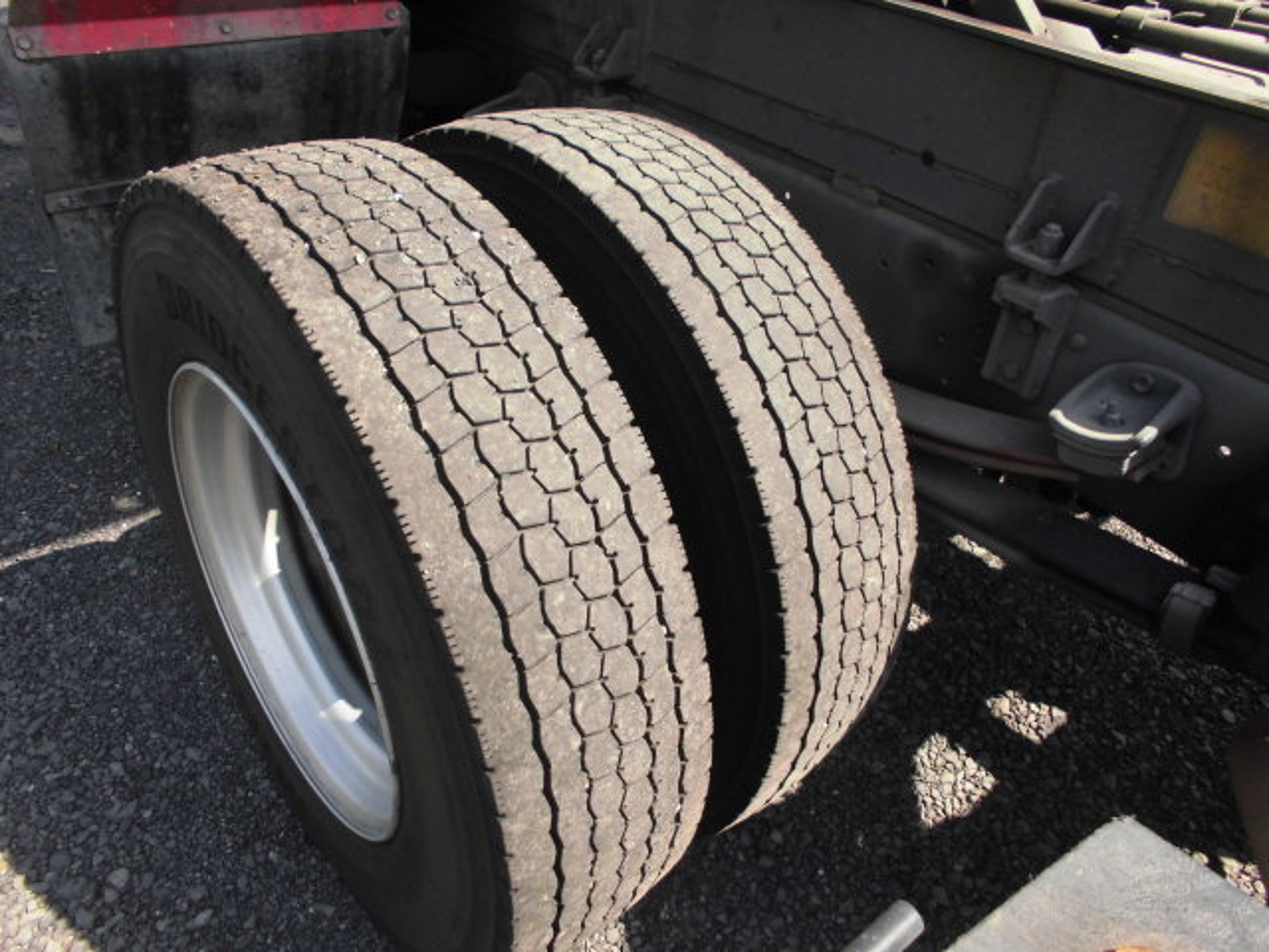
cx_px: 634
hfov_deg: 67.3
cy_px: 476
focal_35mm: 26
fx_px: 953
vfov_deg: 53.1
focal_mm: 4.6
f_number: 3.5
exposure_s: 1/200
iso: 100
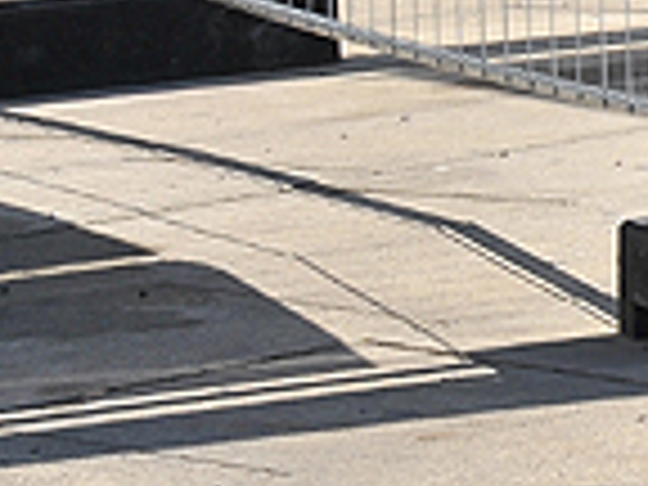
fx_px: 6889
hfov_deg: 5.2
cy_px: -511
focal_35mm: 368
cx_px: 1616
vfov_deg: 4.0
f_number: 13
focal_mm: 46
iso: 200
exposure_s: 1/160
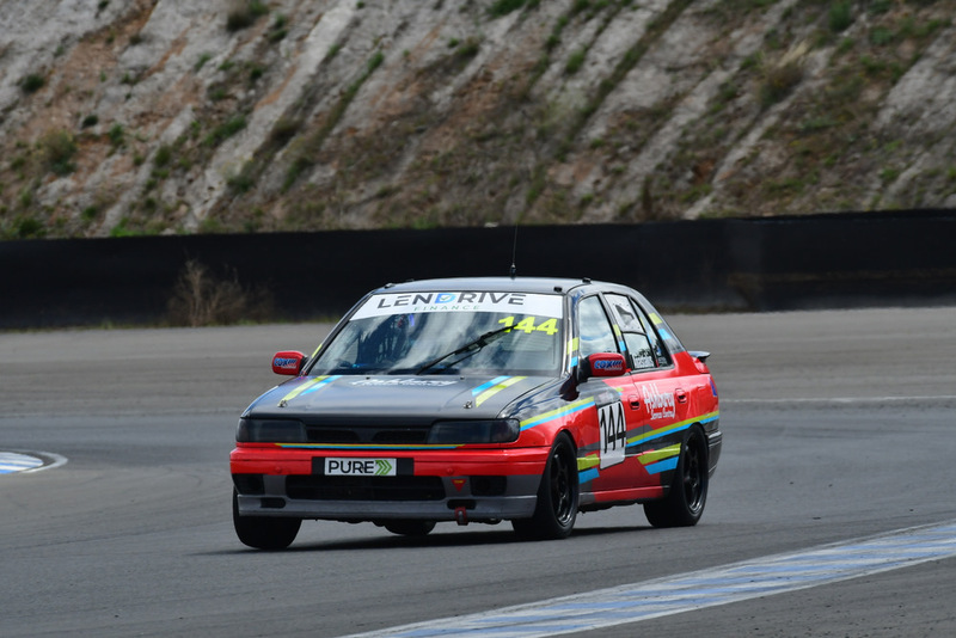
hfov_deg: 3.6
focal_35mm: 570
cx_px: 478
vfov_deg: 2.4
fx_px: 15141
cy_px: 319
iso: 400
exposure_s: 1/640
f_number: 10
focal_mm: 380
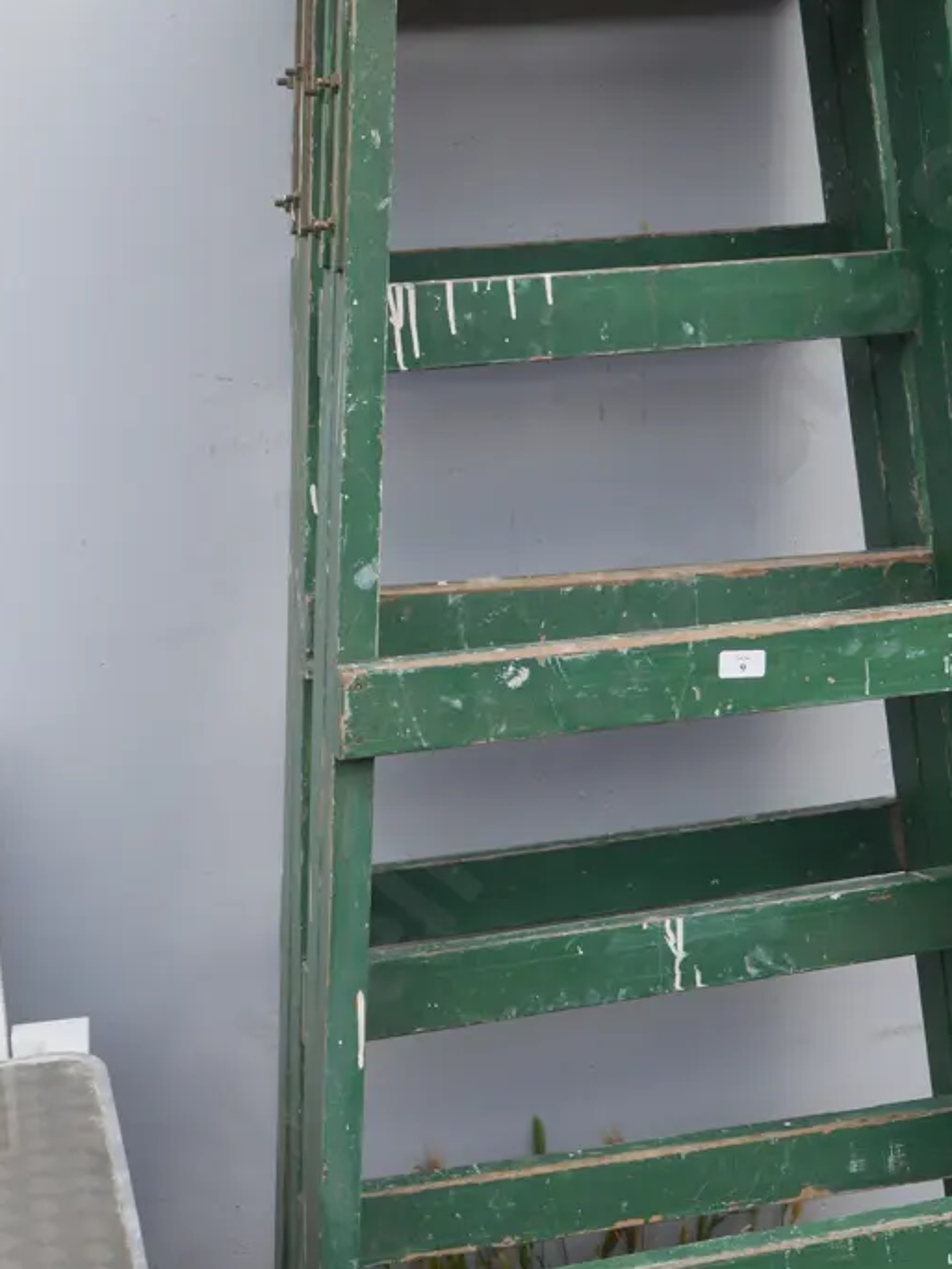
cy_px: 661
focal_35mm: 60
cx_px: 598
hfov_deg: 24.4
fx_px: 2198
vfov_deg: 32.2
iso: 200
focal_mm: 20
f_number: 6.3
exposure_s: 1/200
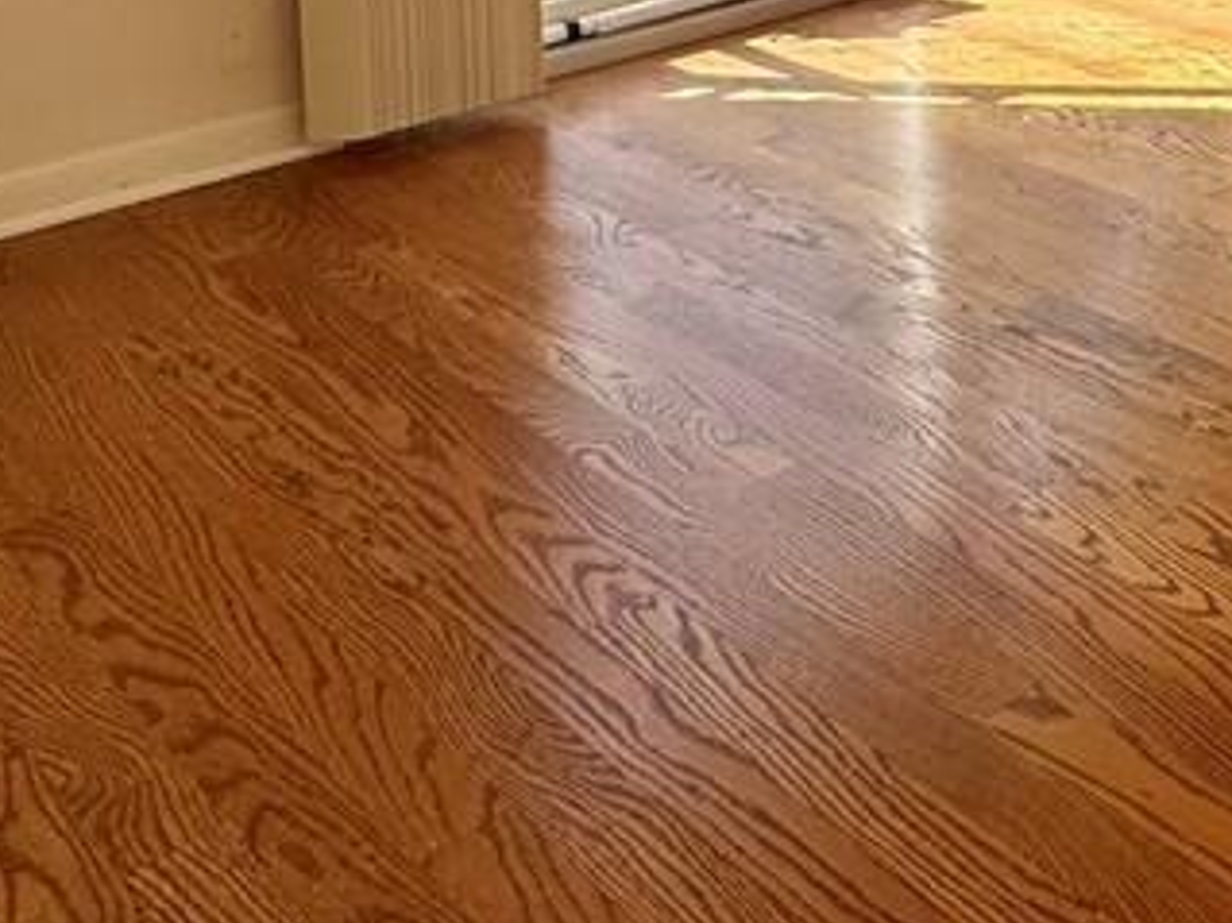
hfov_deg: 30.4
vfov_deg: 25.6
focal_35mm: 45
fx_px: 1601
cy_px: -394
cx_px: 1703
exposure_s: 1/193
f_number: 2.2
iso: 40
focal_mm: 2.22
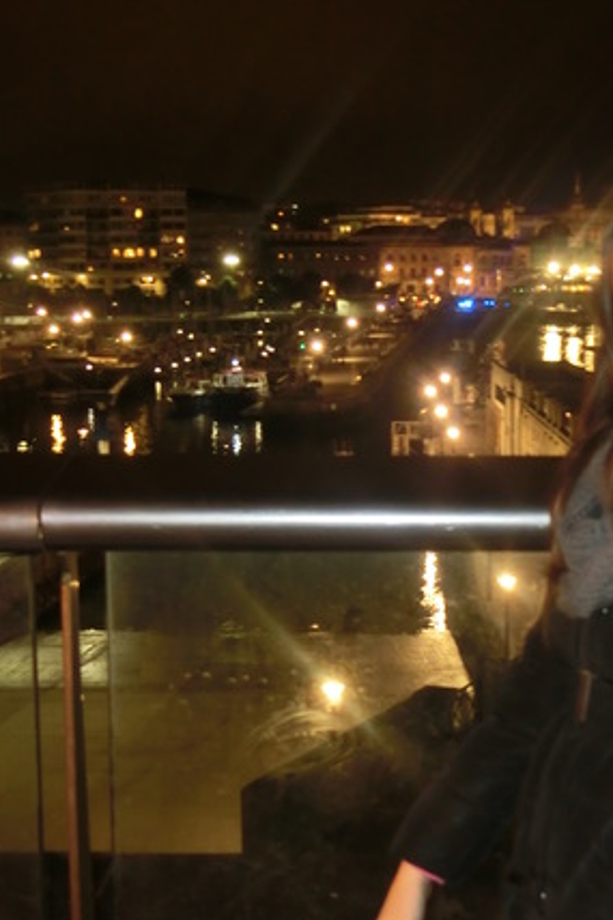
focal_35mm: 70
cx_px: 372
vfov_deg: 28.8
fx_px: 1789
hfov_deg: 19.4
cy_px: 488
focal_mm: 10.7
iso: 400
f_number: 5
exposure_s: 1/3.33
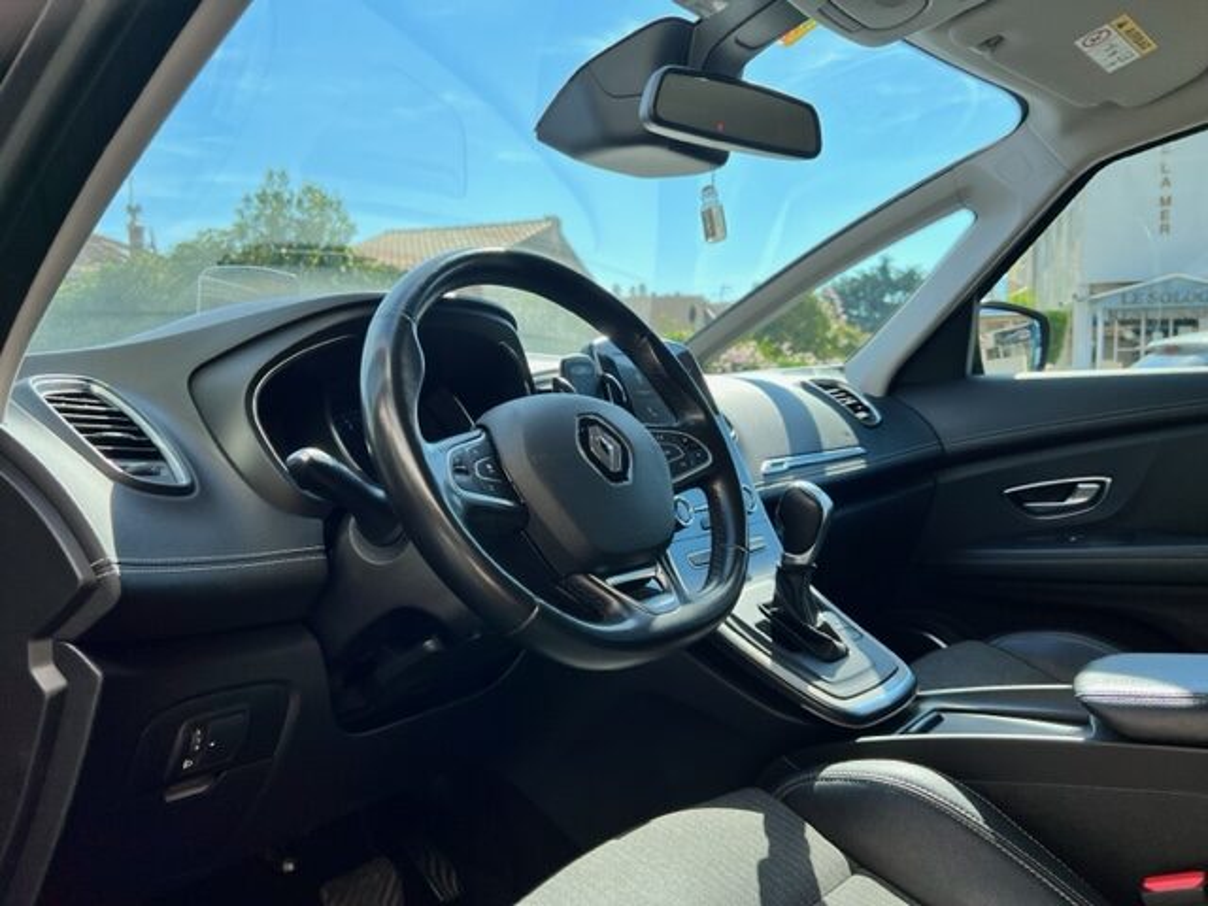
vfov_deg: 53.1
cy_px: 453
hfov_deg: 67.3
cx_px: 604
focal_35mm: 26
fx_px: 907
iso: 50
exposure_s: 1/1196
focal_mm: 5.7
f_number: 1.5
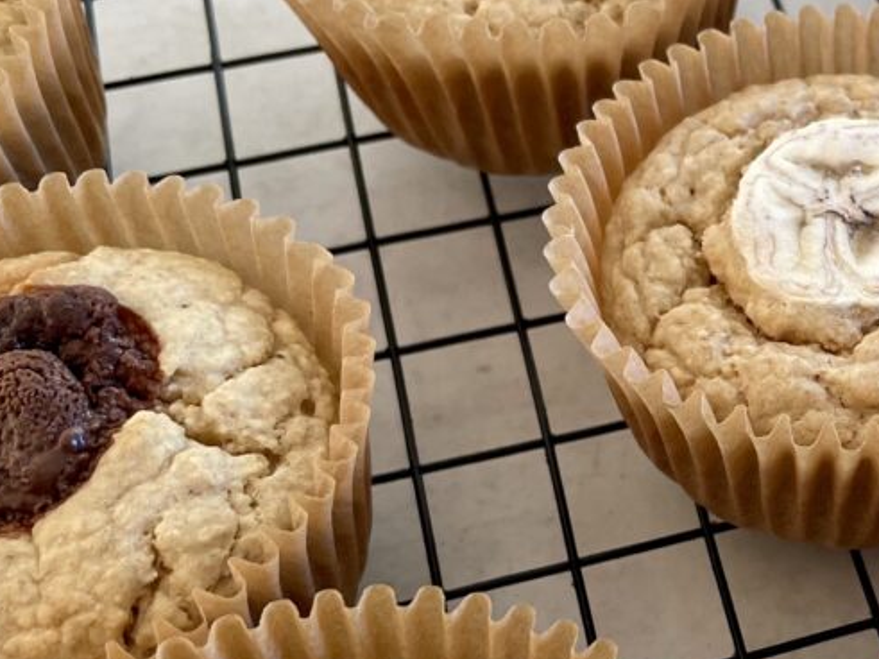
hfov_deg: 28.9
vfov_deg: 23.5
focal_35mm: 62
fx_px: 1574
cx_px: 908
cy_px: 441
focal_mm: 4.2
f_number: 1.6
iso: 125
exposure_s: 1/93
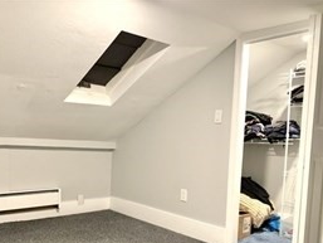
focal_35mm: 35
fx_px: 327
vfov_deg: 40.3
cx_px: 142
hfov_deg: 52.5
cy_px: 161
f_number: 1.8
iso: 400
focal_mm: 4.25
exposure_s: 1/60
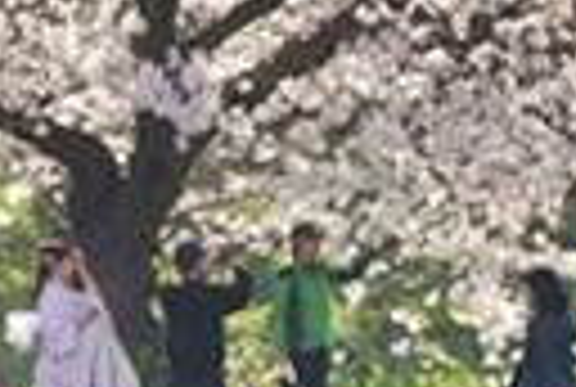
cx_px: -945
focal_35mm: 309
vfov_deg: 4.4
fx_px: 4949
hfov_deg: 6.3
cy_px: 767
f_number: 5.6
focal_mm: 38.7
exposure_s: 1/6400
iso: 2000
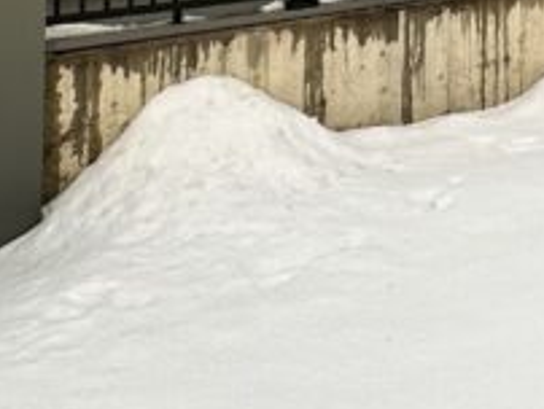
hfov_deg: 23.6
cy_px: -209
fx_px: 1101
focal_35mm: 70
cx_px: 754
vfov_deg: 18.6
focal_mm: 2.22
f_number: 2.2
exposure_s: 1/226
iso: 40
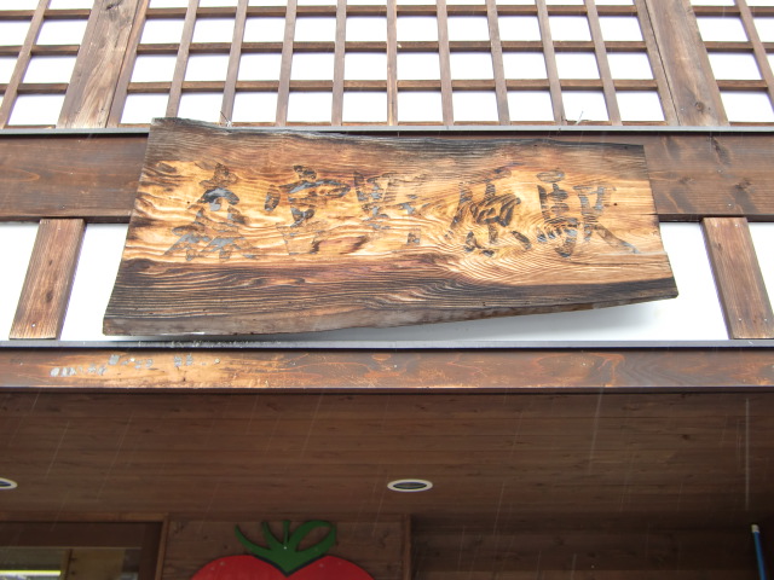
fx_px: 738
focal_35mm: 33
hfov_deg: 55.4
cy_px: 290
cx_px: 387
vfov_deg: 42.9
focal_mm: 5.8
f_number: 2.7
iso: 64
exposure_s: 1/100
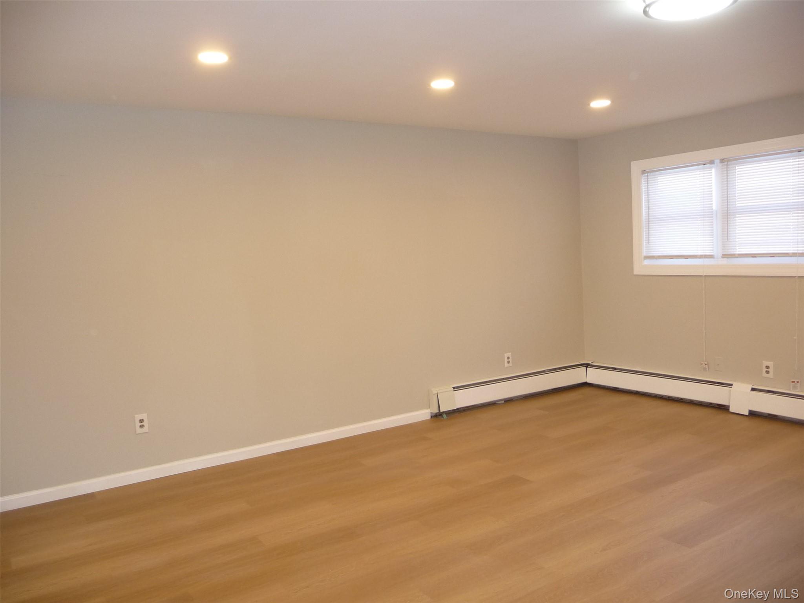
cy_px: 302
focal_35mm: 28
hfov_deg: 63.4
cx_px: 402
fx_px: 650
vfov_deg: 49.7
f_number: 3.3
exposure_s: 1/30
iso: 160
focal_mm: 4.7
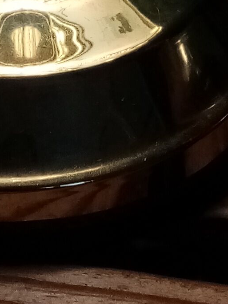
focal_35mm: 158
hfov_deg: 9.4
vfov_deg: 10.7
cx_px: 77
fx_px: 1389
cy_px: -430
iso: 100
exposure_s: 1/107
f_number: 1.8
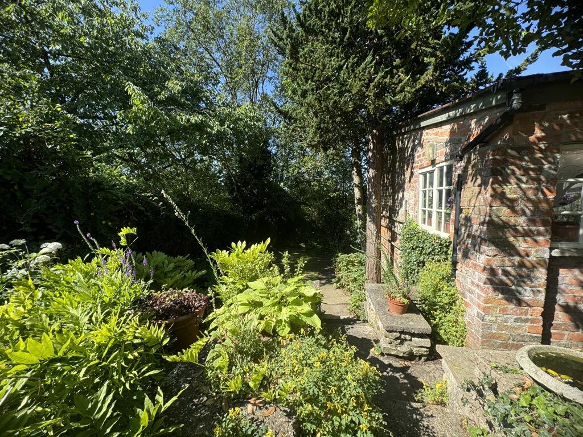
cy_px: 218
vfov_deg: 85.7
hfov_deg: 102.1
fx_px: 236
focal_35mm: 14
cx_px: 292
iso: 40
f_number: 2.2
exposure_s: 1/537
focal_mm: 2.22
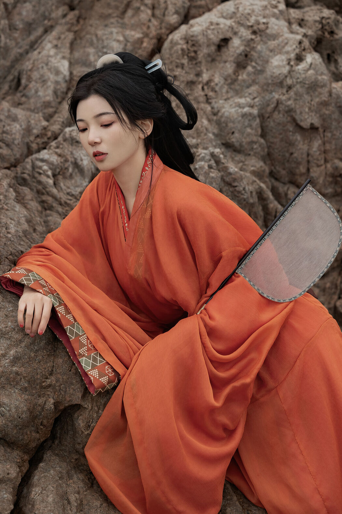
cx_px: 171
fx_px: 1525
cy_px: 257
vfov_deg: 19.1
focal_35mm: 107
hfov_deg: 12.8
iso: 200
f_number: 3.5
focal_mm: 108
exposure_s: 1/320
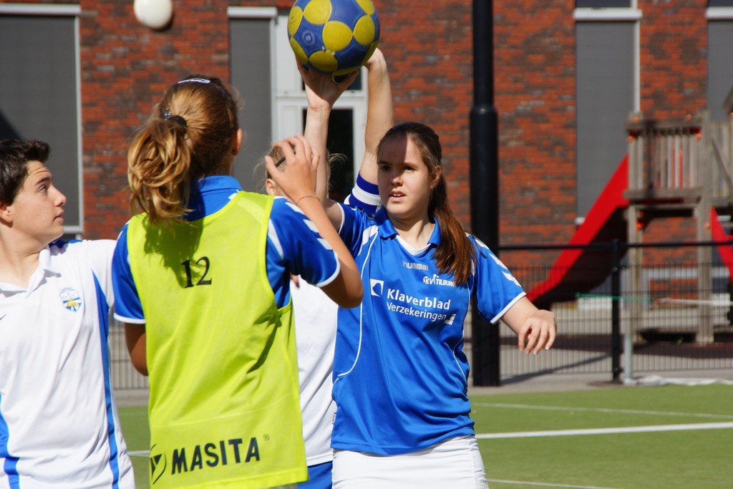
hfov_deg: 9.8
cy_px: 244
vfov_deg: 6.5
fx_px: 4276
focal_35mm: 210
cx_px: 366
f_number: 8
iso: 100
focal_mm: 140
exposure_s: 1/500
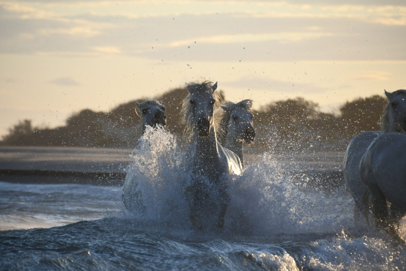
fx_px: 3891
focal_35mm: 345
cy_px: 136
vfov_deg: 4.0
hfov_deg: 6.0
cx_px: 203
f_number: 8
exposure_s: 1/1600
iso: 800
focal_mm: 230
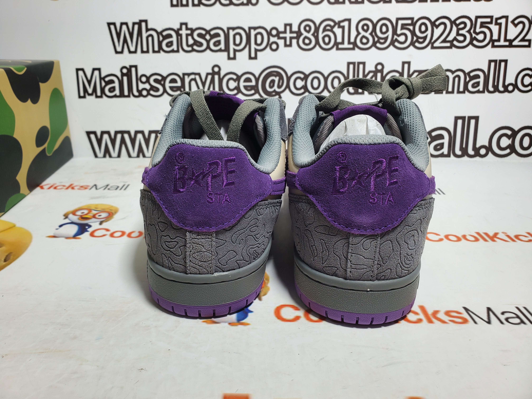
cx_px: 266
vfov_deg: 53.1
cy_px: 200
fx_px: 400
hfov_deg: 67.3
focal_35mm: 26
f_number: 2.4
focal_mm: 4.3
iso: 50
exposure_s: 1/190
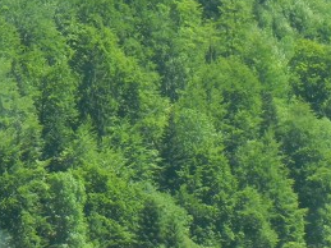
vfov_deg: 3.2
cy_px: 106
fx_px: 4387
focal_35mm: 459
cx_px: 9
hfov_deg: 4.3
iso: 160
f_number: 4.6
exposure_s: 1/243
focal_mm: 20.9
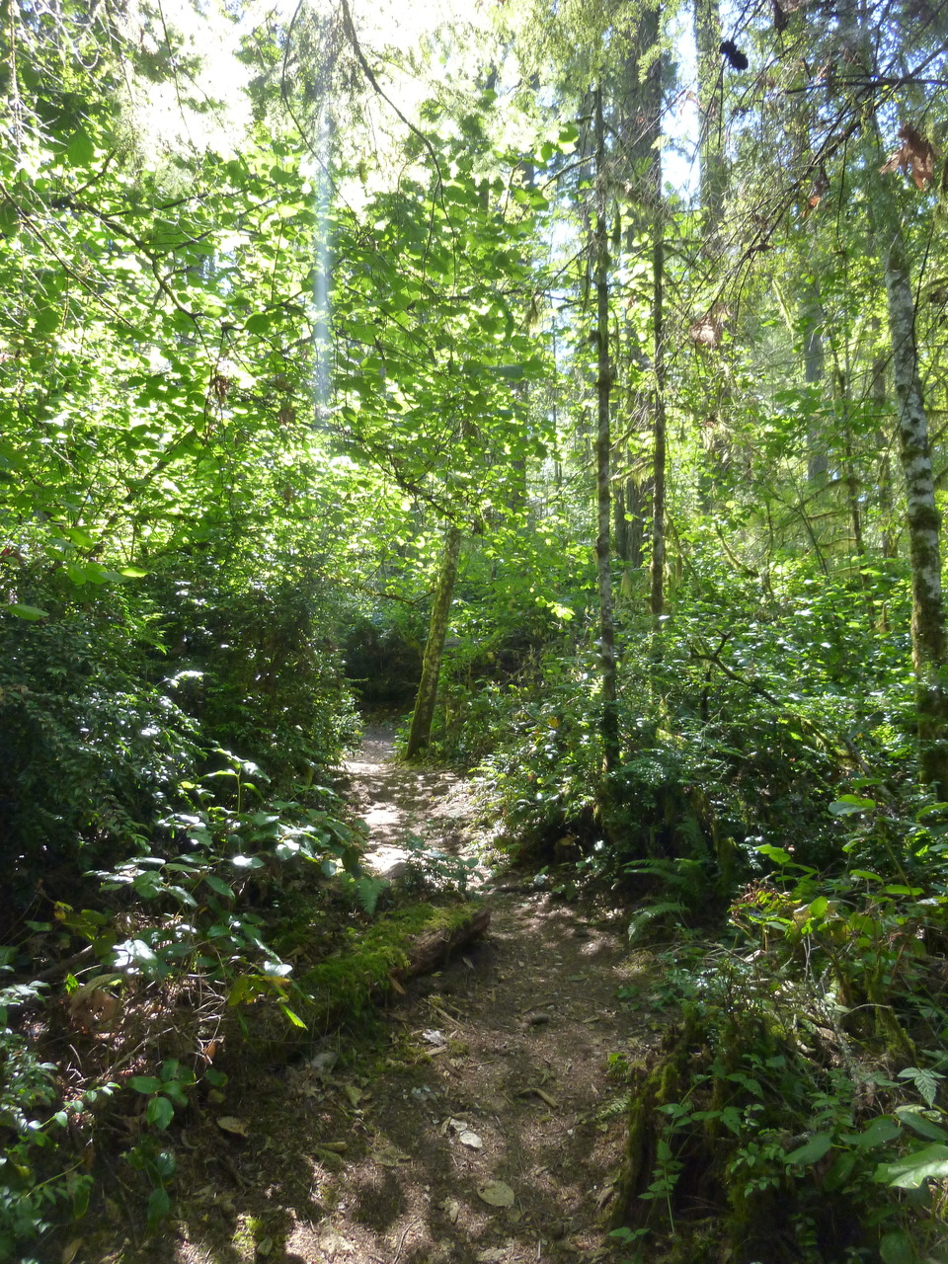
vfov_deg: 69.4
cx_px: 474
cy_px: 632
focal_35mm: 25
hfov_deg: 54.9
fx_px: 913
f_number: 3.3
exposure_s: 1/30
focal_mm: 4.5
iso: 200
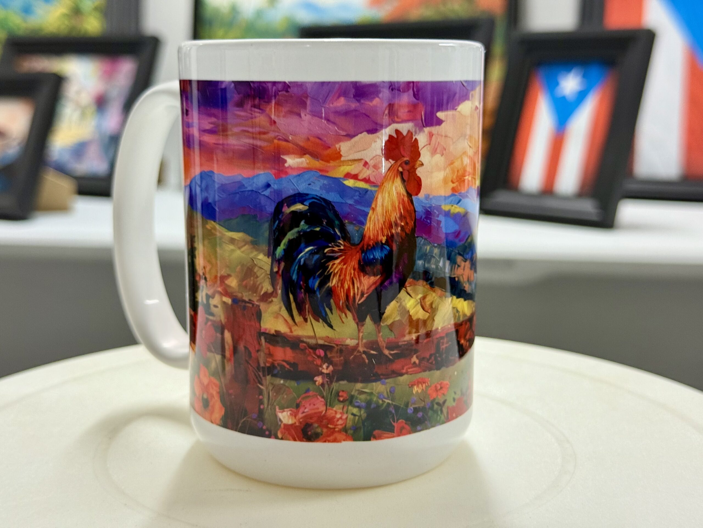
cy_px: 264
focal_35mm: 48
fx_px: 975
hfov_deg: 39.7
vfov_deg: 30.3
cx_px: 352
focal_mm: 6.76
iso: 200
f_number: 1.78
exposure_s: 1/60
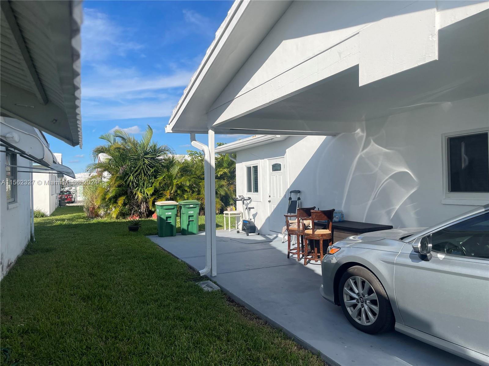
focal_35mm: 26
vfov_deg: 53.1
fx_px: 367
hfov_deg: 67.3
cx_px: 244
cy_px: 183
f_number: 1.6
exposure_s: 1/4049
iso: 32
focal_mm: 5.1
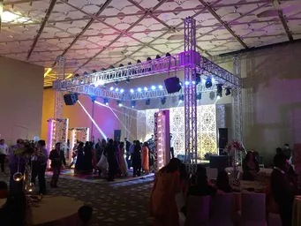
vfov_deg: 48.3
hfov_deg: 61.6
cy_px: 113
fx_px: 252
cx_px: 150
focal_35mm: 29
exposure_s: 1/15
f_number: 2.2
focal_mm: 4.15
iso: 250
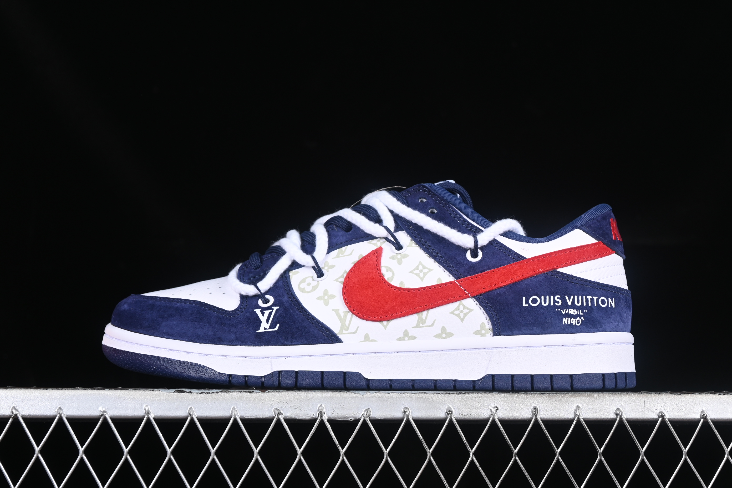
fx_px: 1525
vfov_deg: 18.2
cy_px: 244
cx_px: 366
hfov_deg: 27.0
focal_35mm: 75
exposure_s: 1/60
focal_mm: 50
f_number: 7.1
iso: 160
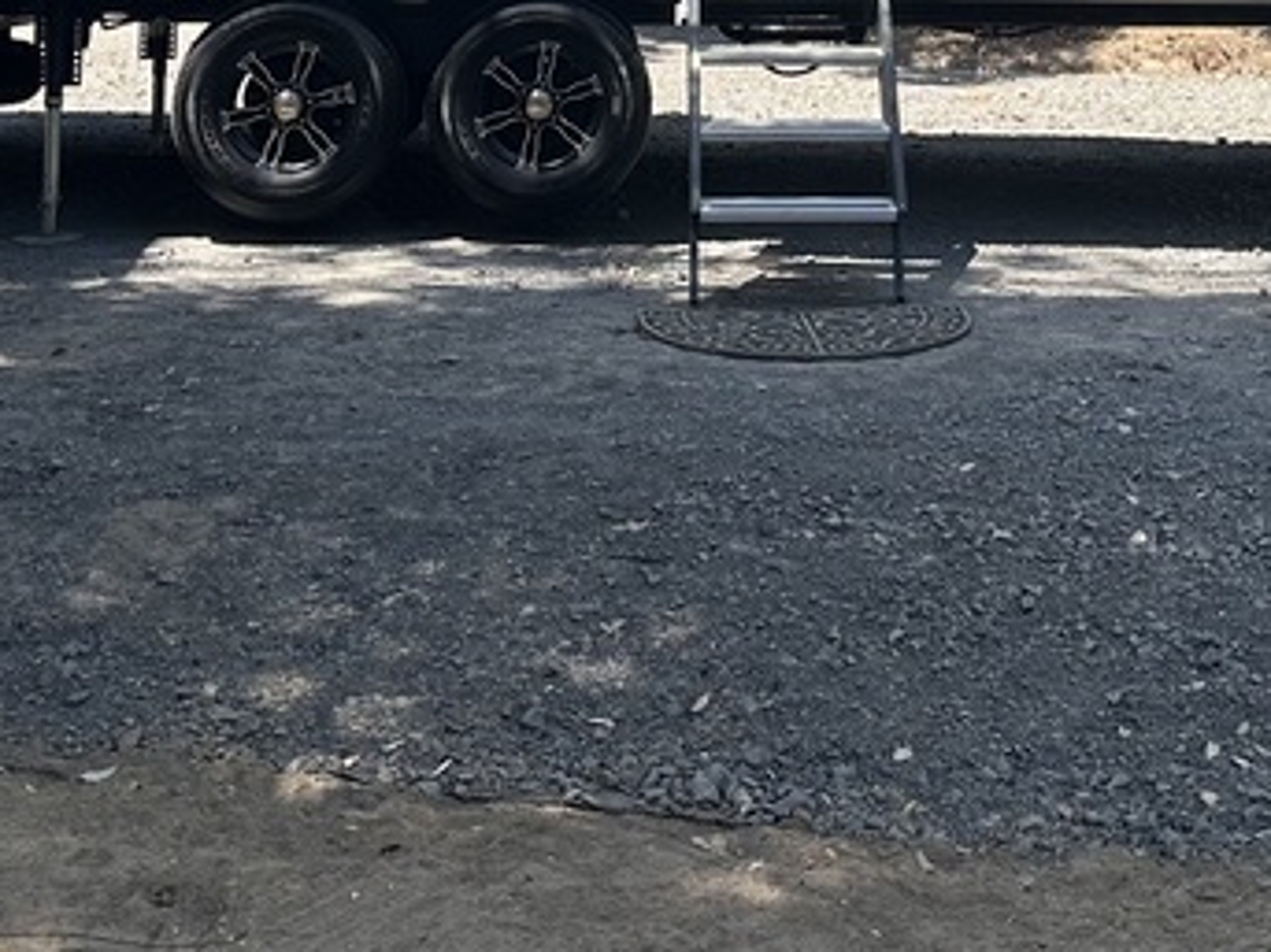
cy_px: -274
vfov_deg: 19.4
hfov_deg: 27.7
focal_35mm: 70
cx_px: 823
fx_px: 2569
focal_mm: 6.86
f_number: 1.78
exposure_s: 1/1721
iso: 80
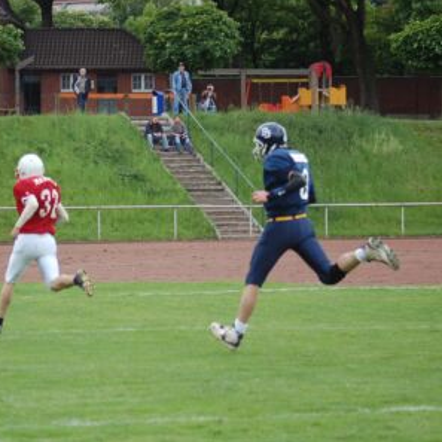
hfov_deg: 11.0
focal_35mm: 159
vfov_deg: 11.0
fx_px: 2297
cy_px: 220
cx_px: 136
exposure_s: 1/800
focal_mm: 82
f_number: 4
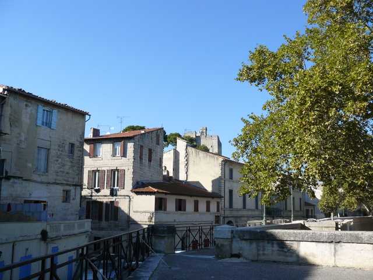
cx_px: 186
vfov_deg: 39.7
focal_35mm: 36
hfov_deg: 51.4
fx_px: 388
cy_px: 140
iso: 100
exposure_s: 1/1000
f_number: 2.8
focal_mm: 6
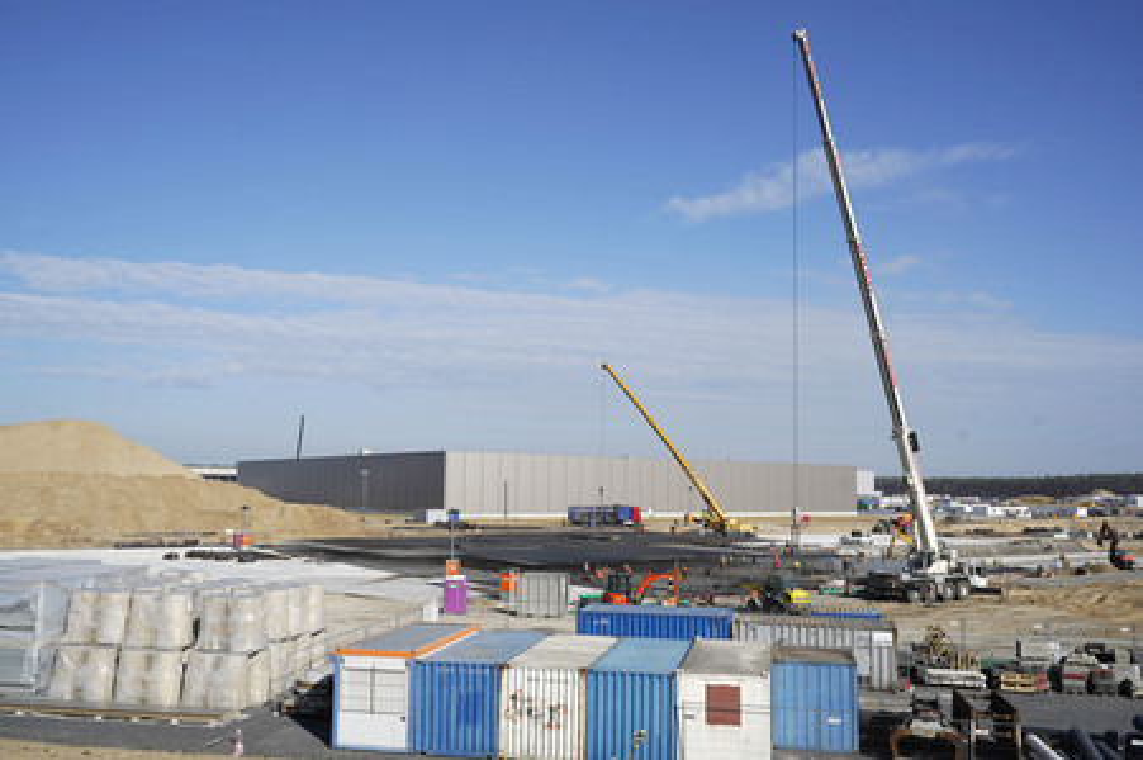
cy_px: 380
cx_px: 572
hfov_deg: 60.3
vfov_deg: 42.3
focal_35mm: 31
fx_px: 984
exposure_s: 1/640
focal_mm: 31
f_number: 8
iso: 100
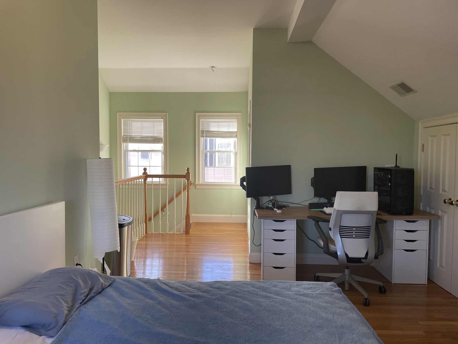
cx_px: 229
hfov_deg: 67.3
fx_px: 344
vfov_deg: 53.1
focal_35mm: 26
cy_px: 172
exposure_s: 1/120
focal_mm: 4.2
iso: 100
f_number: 1.6
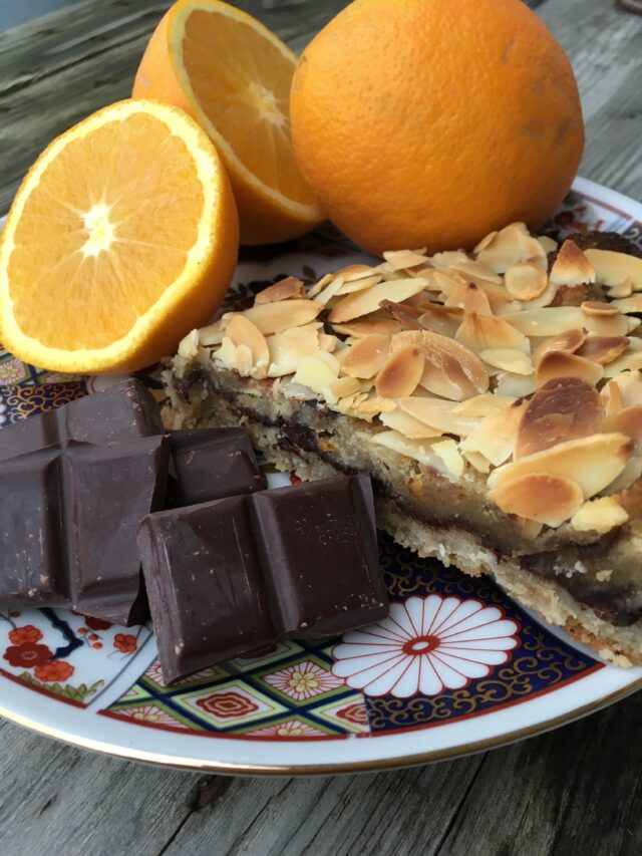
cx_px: 321
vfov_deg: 61.7
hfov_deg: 48.2
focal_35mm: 29
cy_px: 428
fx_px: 717
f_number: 2.2
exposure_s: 1/33
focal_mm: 4.15
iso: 50
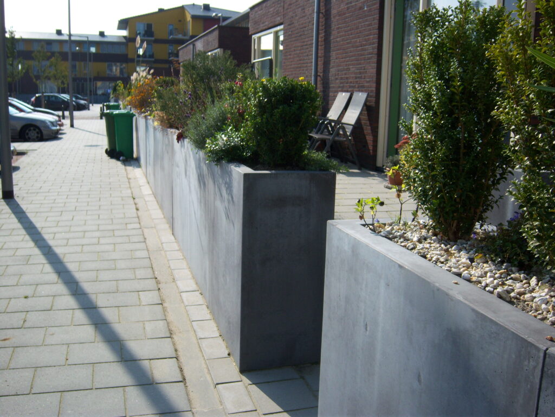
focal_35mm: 36
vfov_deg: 39.7
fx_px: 577
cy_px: 208
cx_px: 278
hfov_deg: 51.4
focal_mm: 7.5
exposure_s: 1/500
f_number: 4.8
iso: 80
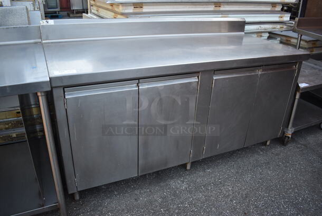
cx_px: 161
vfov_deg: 48.0
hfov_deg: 67.3
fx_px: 242
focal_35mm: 27
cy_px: 108
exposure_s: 1/250
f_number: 3.5
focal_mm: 18
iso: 400
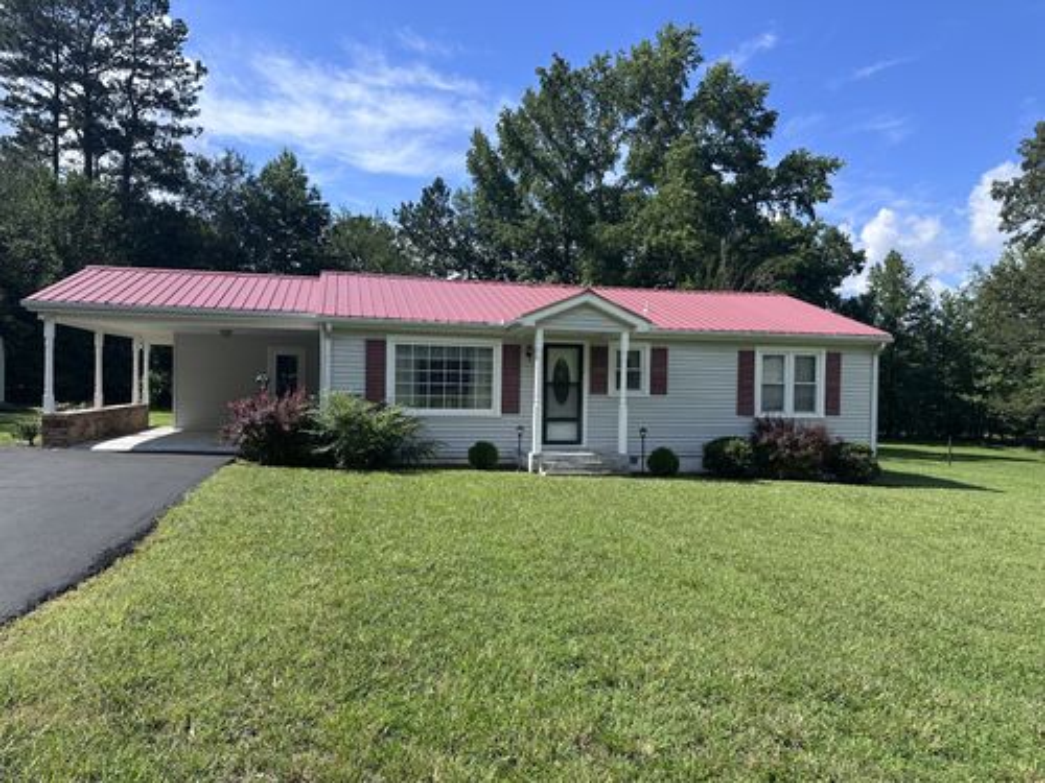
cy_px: 392
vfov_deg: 56.8
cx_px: 522
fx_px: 725
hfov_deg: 71.6
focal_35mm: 24
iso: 80
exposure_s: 1/3155
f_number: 1.78
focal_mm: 6.86
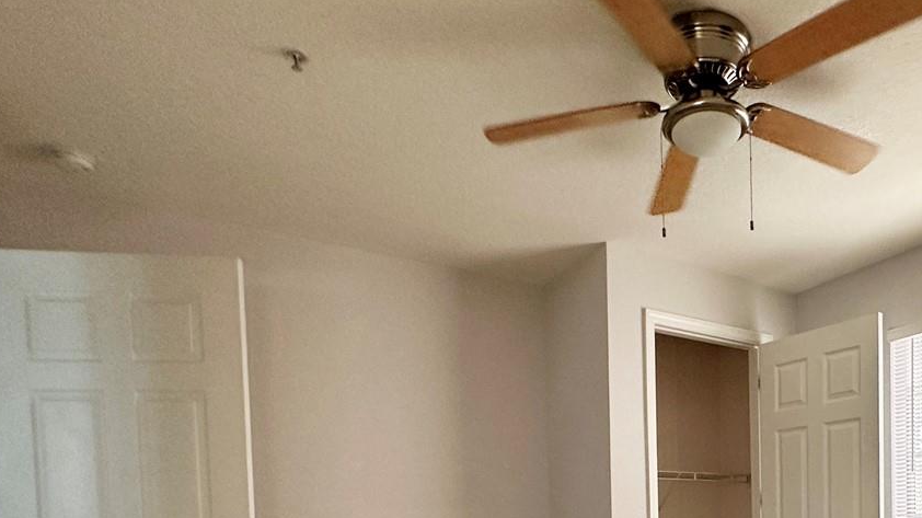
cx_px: 685
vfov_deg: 34.7
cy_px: 566
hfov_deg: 62.5
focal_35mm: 29
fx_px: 709
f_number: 2.2
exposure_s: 1/99
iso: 250
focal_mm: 2.22
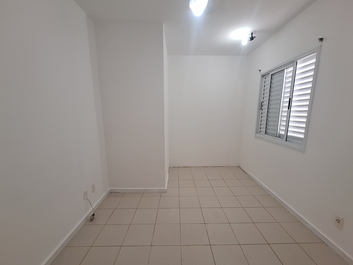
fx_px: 143
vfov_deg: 85.6
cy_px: 141
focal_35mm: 14
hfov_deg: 102.1
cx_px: 179
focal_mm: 1.74
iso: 100
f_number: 2.2
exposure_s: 1/40
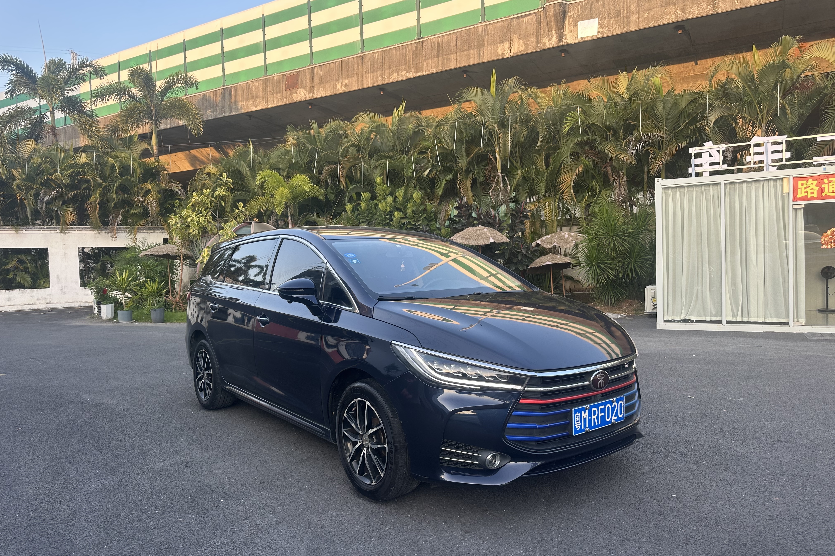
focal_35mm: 25
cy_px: 287
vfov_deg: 51.3
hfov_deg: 71.5
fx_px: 580
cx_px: 417
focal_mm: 6.86
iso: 80
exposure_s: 1/211
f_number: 1.78
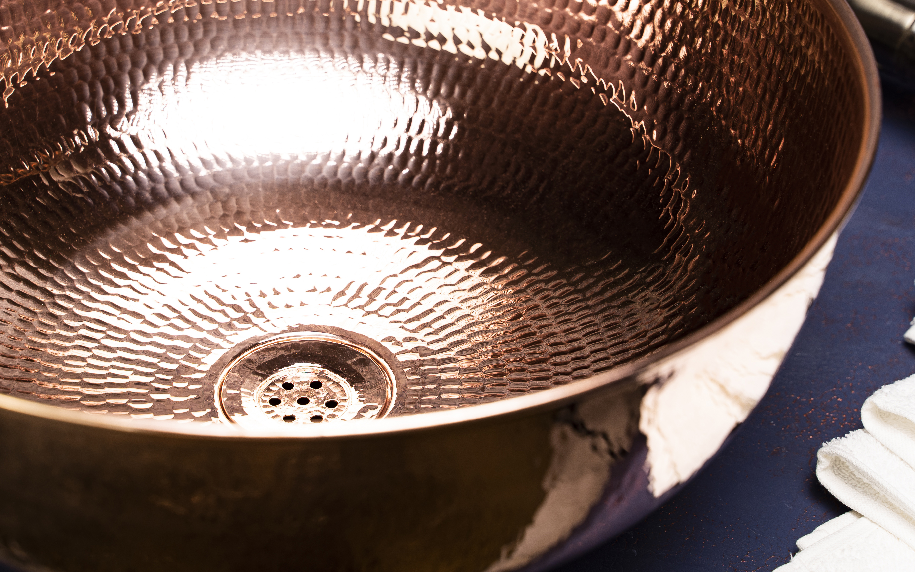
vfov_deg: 14.8
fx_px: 2194
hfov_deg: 23.6
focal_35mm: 88
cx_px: 458
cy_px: 230
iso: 100
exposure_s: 1/25
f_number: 6.3
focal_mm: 75
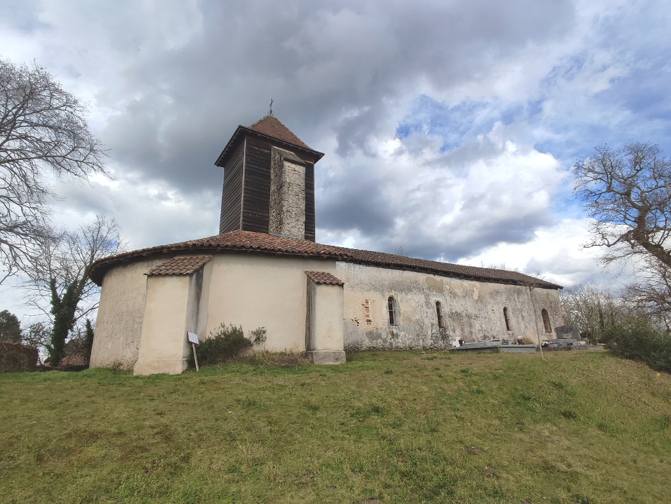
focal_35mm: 16
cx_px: 336
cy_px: 252
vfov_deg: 78.2
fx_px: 310
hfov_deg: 94.5
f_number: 2.2
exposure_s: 1/926
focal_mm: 1.65
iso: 50
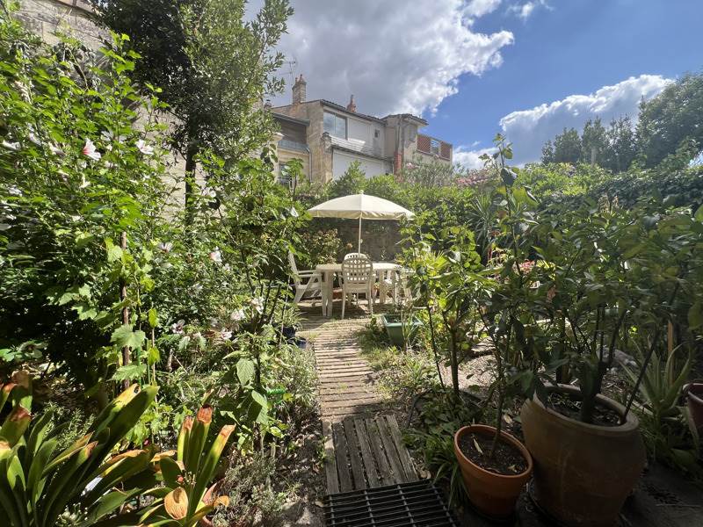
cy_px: 264
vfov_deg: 89.9
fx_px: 264
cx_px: 352
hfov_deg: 106.2
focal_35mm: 13
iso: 32
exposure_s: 1/742
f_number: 1.8
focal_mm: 1.57
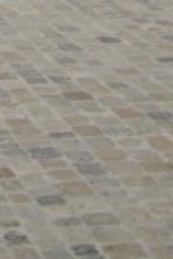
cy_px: -293
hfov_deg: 9.5
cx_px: -125
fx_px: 992
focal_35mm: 138
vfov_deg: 12.6
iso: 100
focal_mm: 20
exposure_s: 1/50
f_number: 22
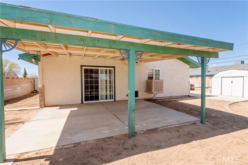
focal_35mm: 16
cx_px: 124
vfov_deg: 73.8
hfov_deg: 96.7
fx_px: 110
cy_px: 82
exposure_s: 1/250
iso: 400
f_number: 20
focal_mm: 11
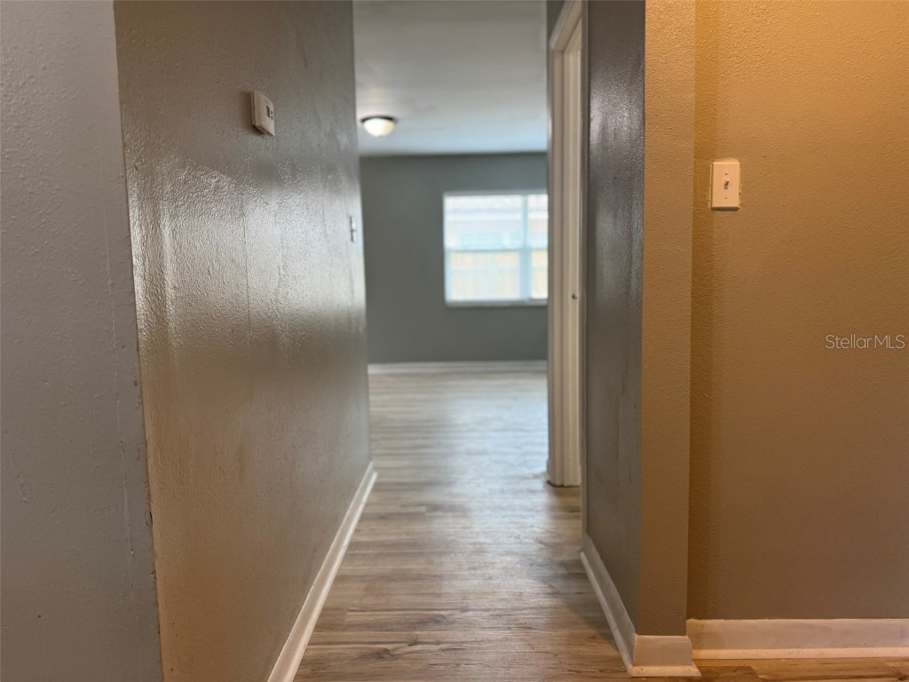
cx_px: 454
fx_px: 630
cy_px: 341
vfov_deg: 56.8
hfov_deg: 71.6
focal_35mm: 24
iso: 200
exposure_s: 1/60
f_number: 1.78
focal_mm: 6.76
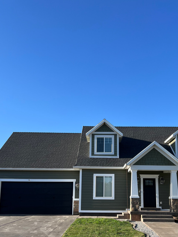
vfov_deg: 50.3
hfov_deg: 39.5
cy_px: 161
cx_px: 104
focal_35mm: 36
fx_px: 247
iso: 50
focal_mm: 5.7
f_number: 1.5
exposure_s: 1/1724
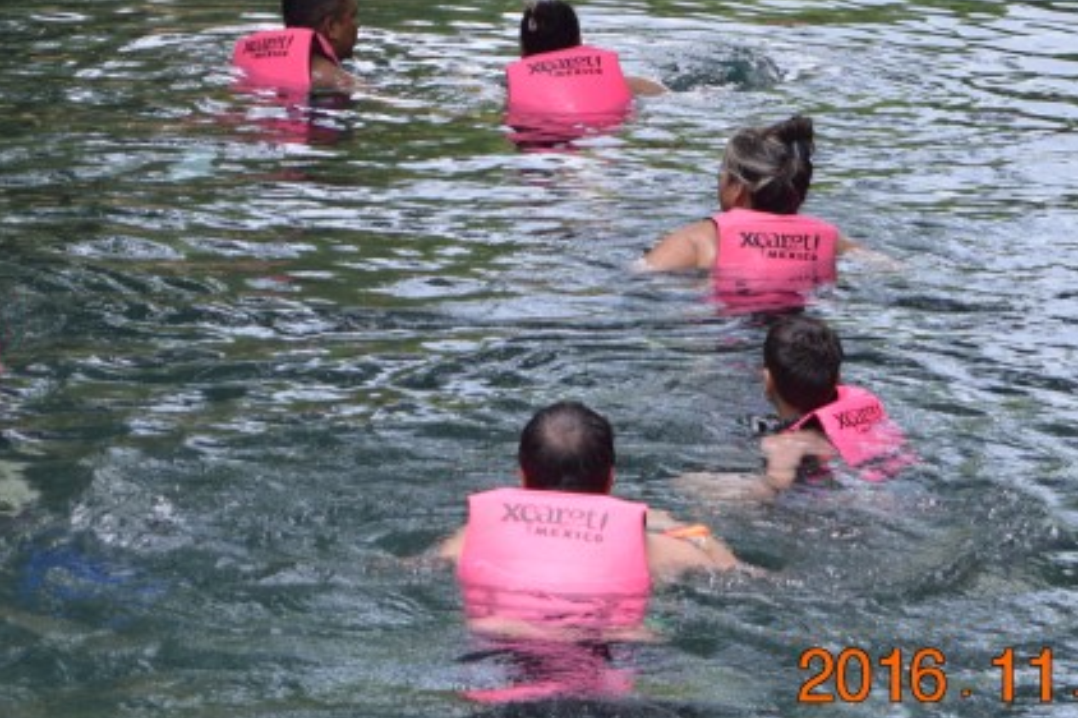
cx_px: 317
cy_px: -64
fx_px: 5993
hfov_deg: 10.3
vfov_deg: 6.8
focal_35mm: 200
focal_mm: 55
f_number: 5.6
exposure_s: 1/125
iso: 200
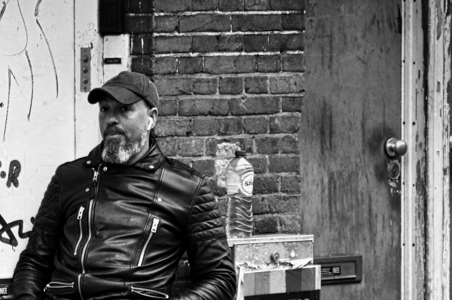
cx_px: -8
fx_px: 4969
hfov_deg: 5.2
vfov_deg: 3.5
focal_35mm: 396
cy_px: 311
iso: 400
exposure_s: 1/200
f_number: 5.3
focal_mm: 105
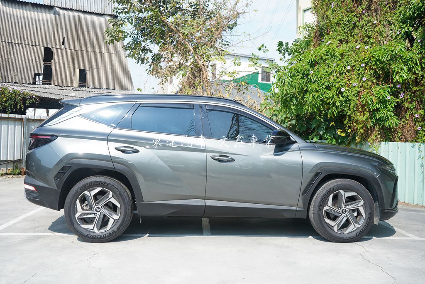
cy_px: 142
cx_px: 212
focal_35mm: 34
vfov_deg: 38.9
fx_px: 401
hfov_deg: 55.8
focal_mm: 34
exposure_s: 1/160
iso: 100
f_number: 7.1
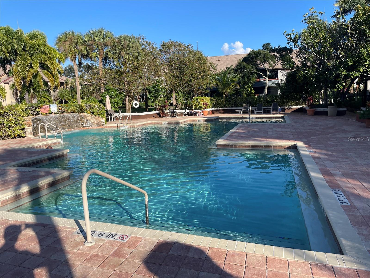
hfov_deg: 67.3
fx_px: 278
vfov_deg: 53.1
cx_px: 185
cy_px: 139
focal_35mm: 26
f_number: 1.6
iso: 32
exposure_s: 1/2451
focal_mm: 4.2
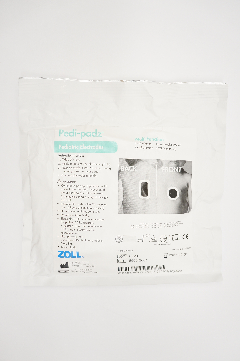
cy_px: 180
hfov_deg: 47.8
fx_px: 271
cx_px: 120
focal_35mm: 27
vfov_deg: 67.4
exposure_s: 1/80
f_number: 5.6
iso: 400
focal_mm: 18
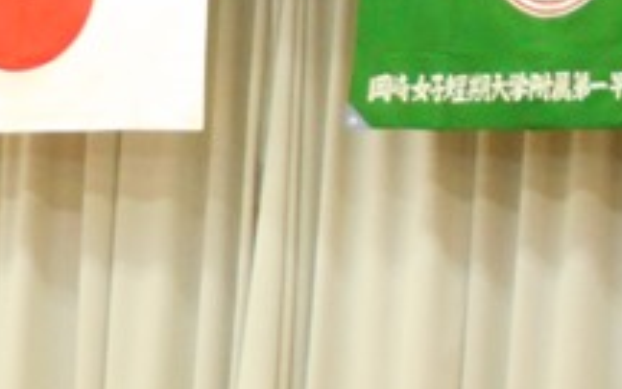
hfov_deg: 8.7
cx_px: -392
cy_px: 527
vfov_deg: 5.5
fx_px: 3984
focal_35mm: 235
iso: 560
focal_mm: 10
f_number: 4.9
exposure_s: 1/60
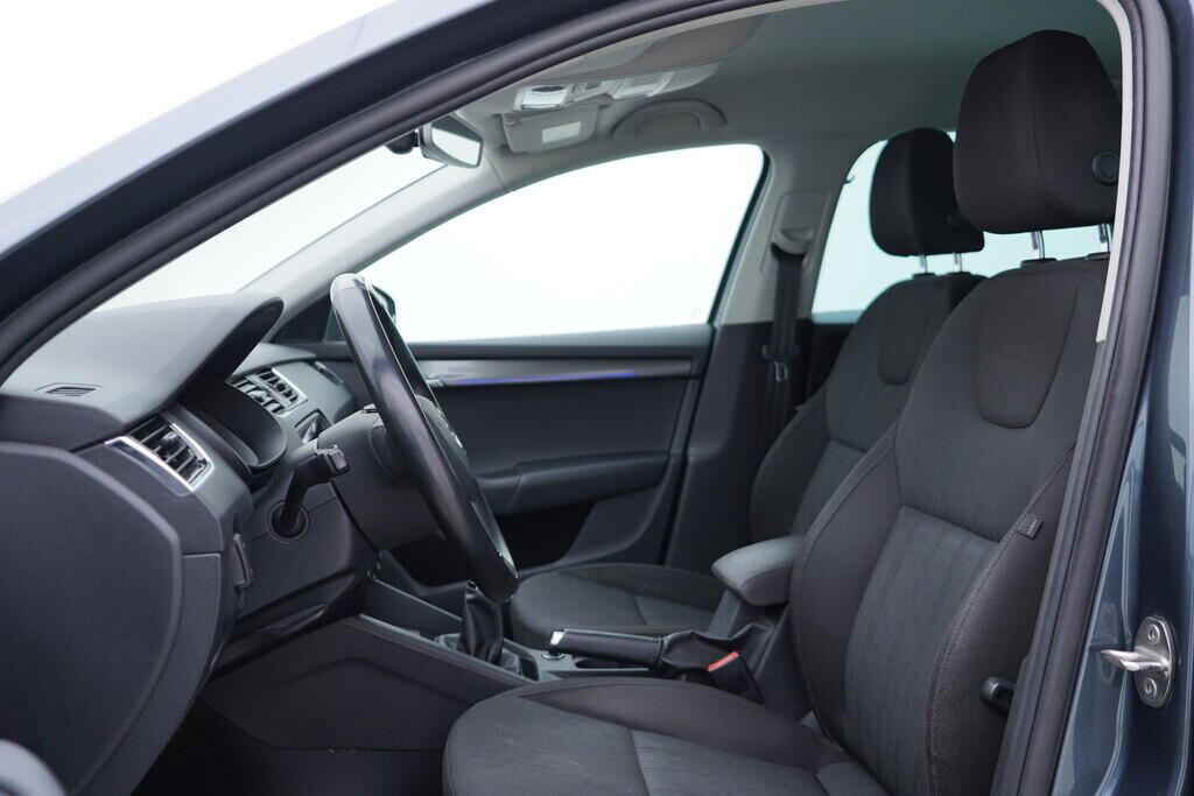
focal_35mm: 36
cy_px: 398
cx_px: 597
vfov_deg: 36.9
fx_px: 1194
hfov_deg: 53.1
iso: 125
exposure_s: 1/40
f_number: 2.8
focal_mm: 24
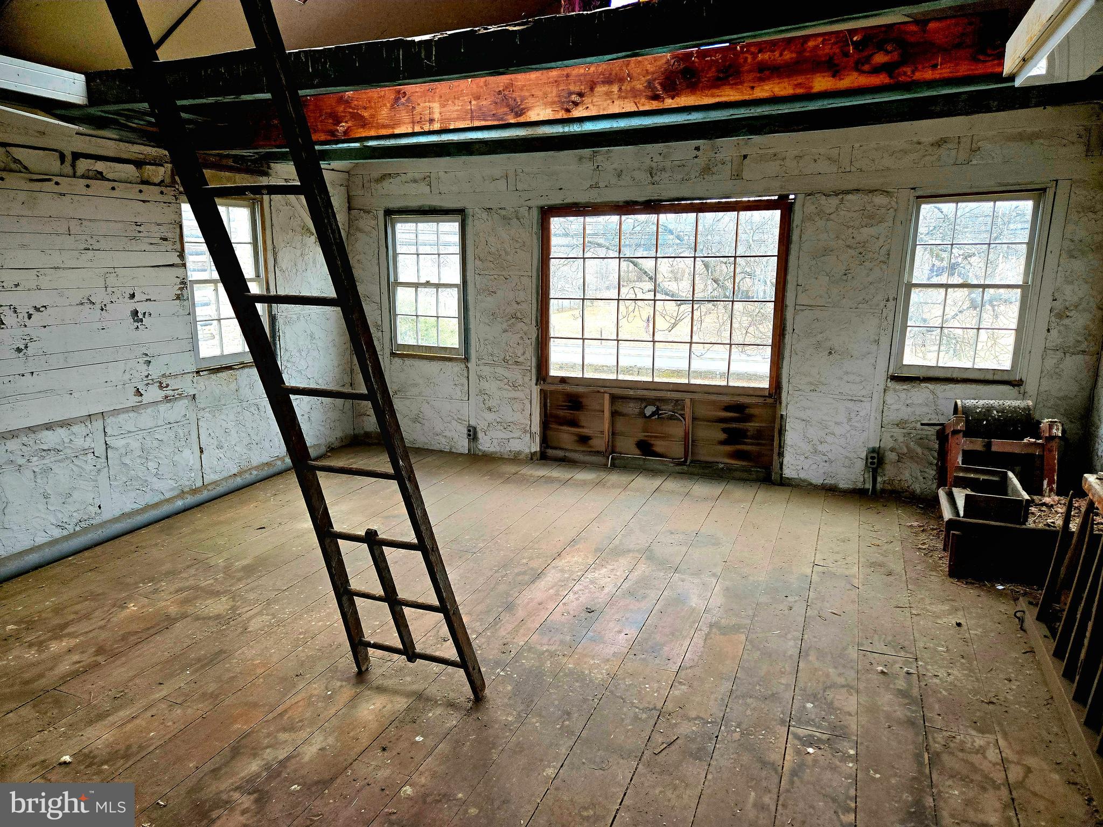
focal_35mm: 23
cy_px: 414
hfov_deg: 73.9
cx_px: 552
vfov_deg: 58.9
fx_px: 733
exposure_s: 1/526
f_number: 1.8
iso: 160
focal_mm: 5.4
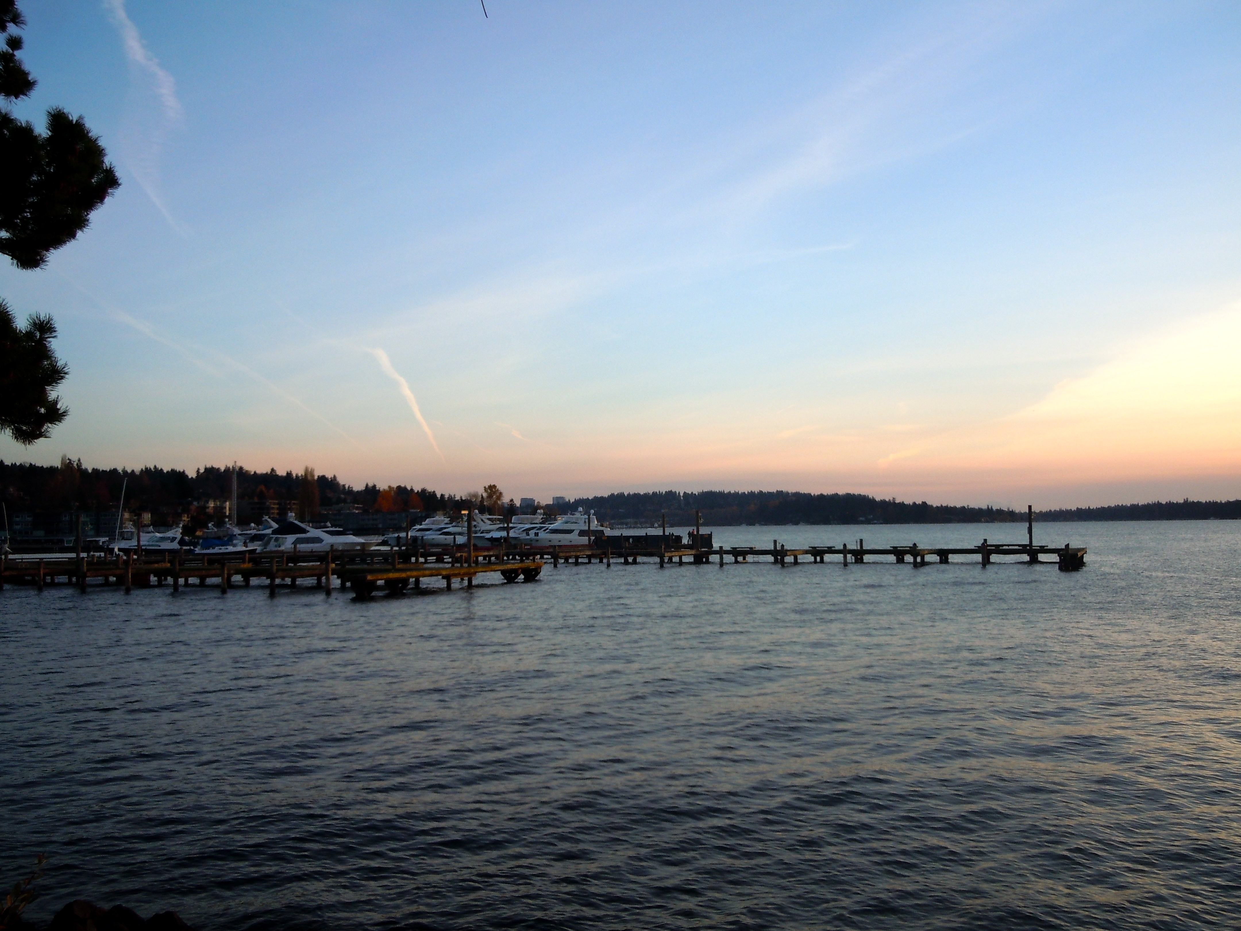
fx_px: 1183
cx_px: 620
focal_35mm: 33
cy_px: 466
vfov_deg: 42.9
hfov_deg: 55.4
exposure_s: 1/250
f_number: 4
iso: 100
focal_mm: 5.9
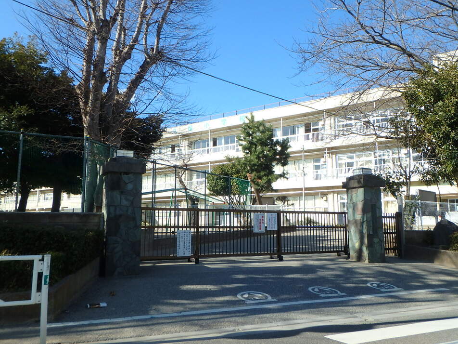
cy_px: 172
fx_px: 410
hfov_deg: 58.4
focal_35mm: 31
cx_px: 229
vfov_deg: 45.4
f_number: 4.7
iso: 125
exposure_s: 1/500
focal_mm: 5.6
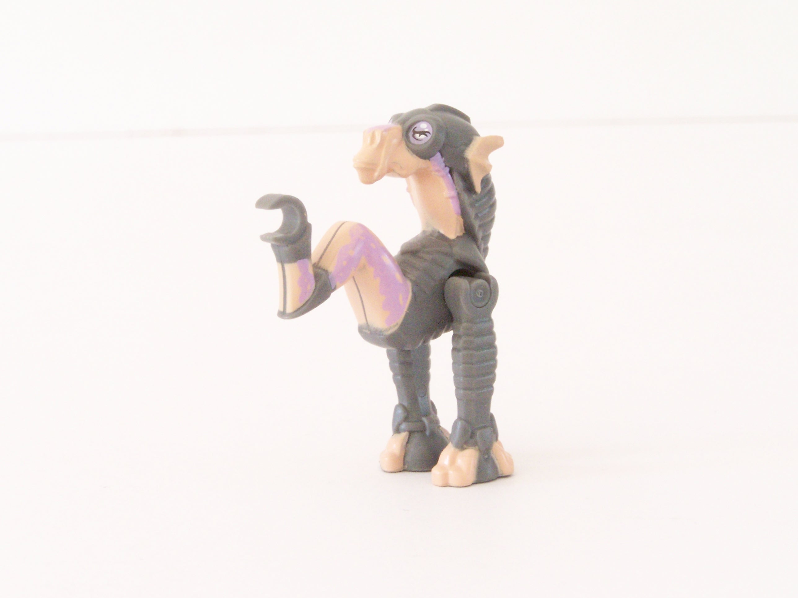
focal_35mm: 105
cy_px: 299
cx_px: 399
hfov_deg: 18.7
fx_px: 2421
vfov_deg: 14.1
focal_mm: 17.5
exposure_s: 1/10
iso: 400
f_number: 8
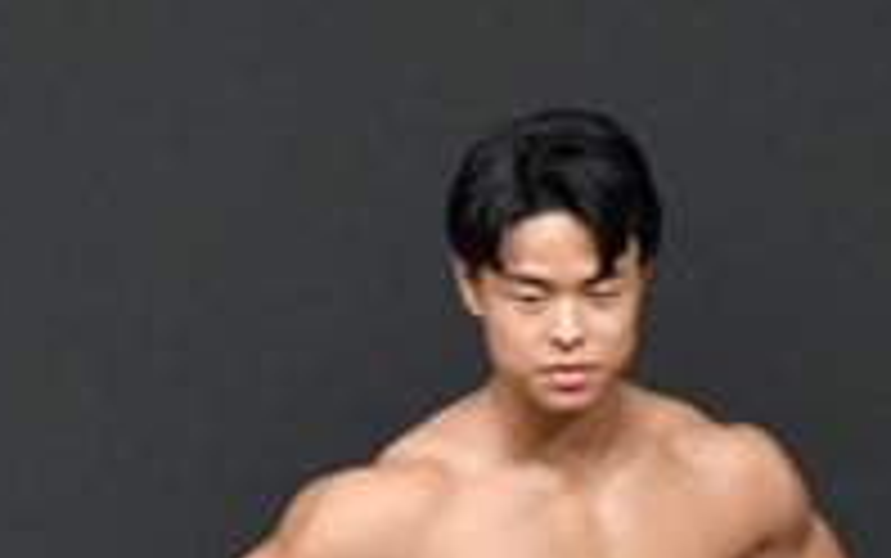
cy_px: 936
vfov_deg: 1.0
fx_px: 30541
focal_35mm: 1257
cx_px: -551
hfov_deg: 1.7
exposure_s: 1/400
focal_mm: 210
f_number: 5.6
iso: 4000
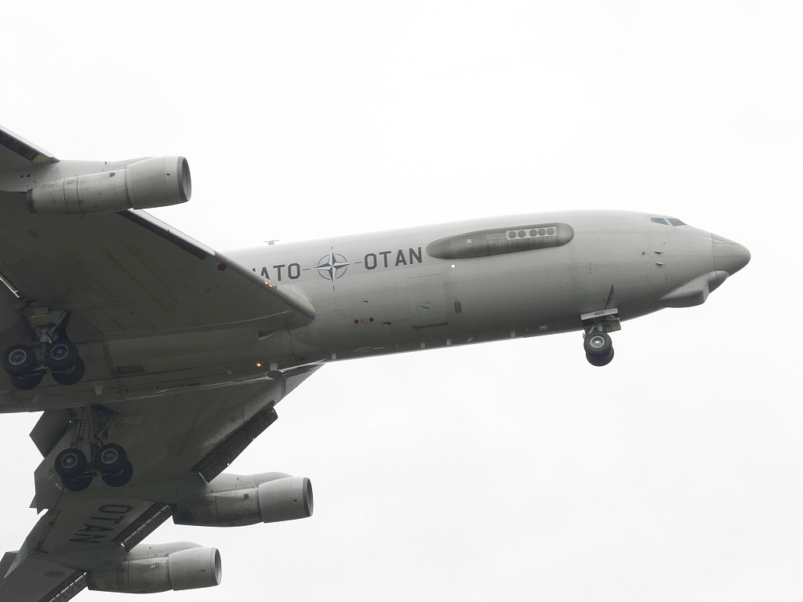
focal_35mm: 123
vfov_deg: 12.0
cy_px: 301
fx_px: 2853
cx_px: 402
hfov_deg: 16.0
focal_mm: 20.2
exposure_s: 1/320
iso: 100
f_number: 5.6
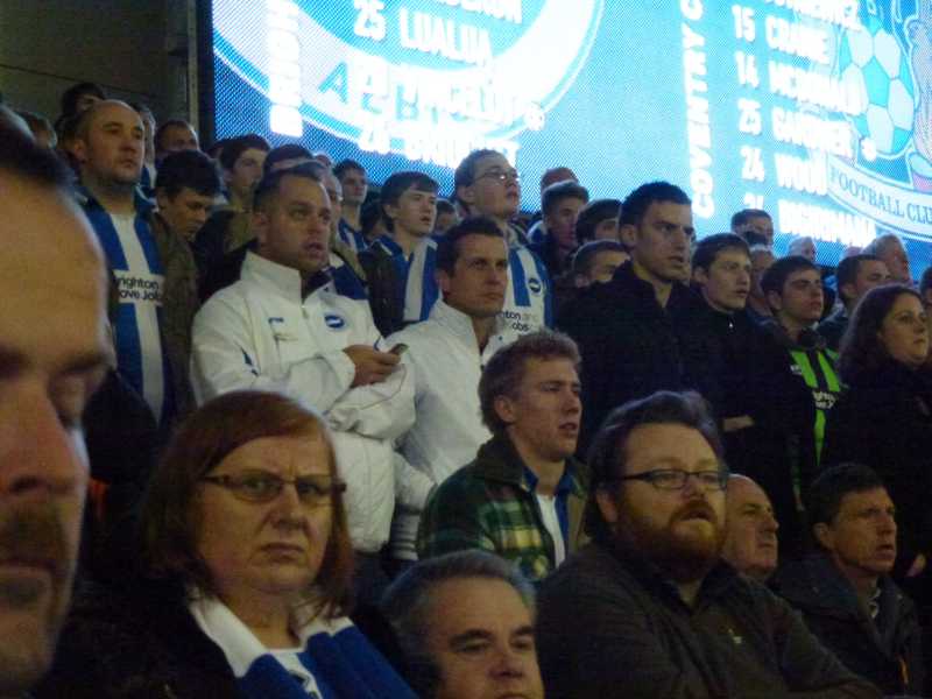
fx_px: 1912
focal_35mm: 71
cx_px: 466
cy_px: 350
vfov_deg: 20.7
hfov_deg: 27.4
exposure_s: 1/80
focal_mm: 12.7
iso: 1600
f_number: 4.7
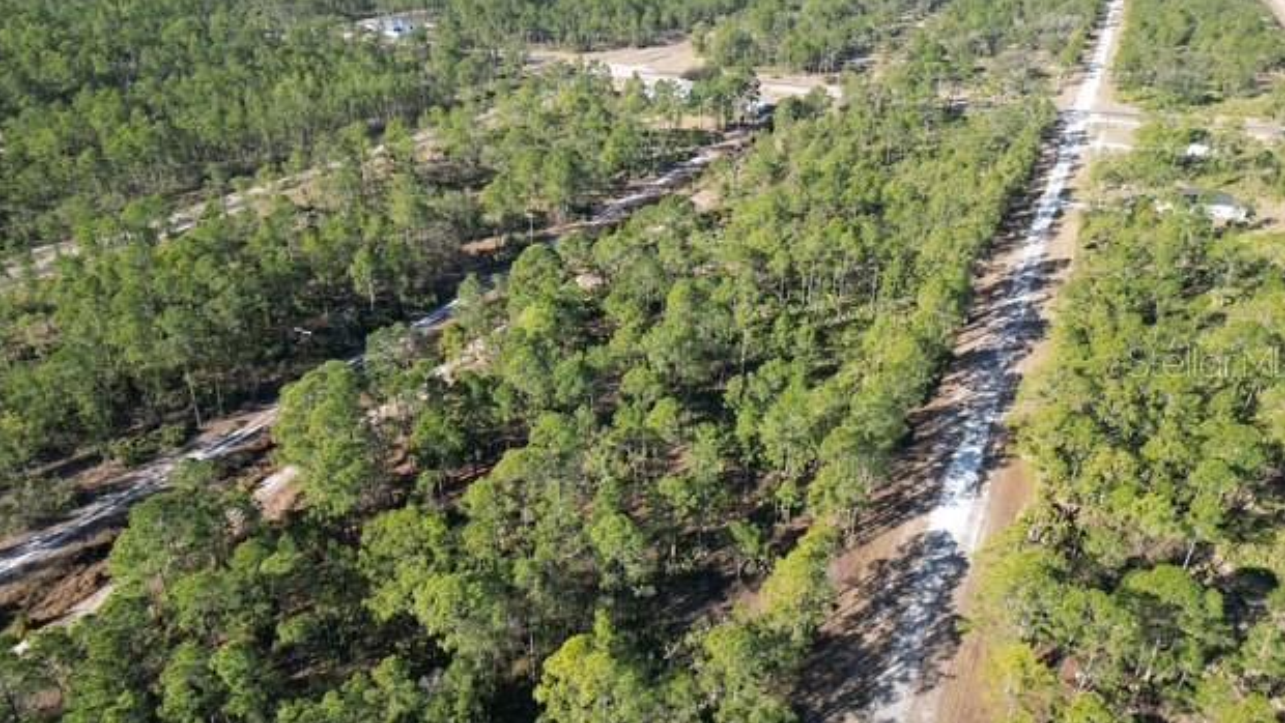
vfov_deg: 42.9
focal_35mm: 27
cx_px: 659
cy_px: 360
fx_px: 920
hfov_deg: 69.8
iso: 110
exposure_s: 1/1000
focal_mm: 6.72
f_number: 1.7
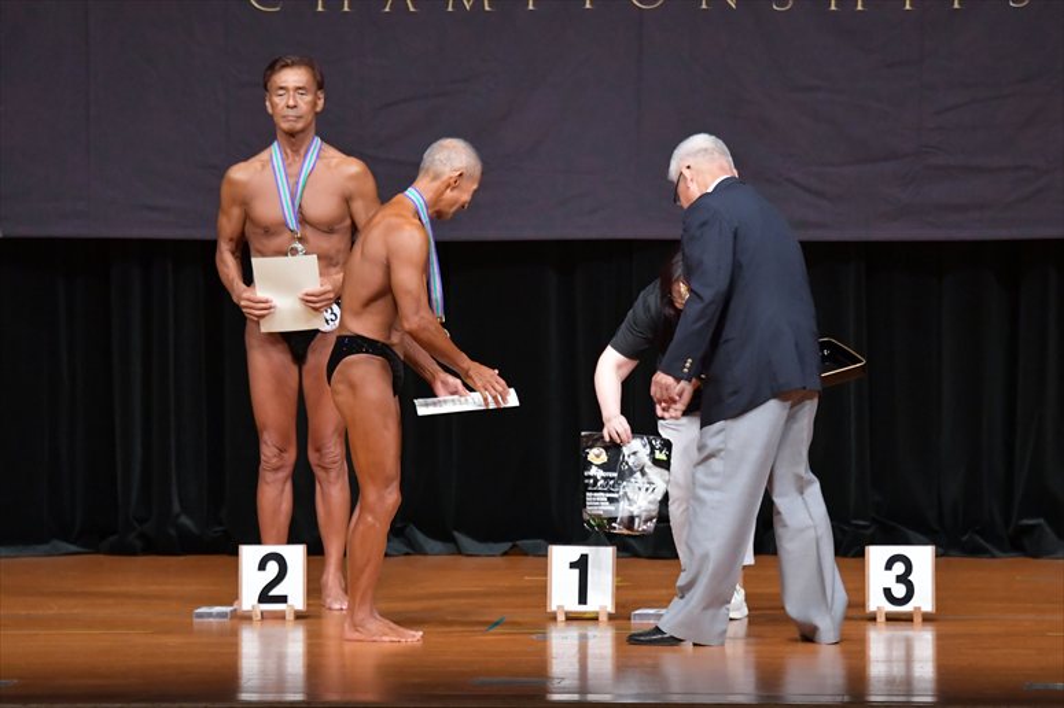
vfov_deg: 5.4
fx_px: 7533
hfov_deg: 8.1
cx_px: 532
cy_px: 354
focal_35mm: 255
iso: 5000
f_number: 5.6
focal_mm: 170
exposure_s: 1/400
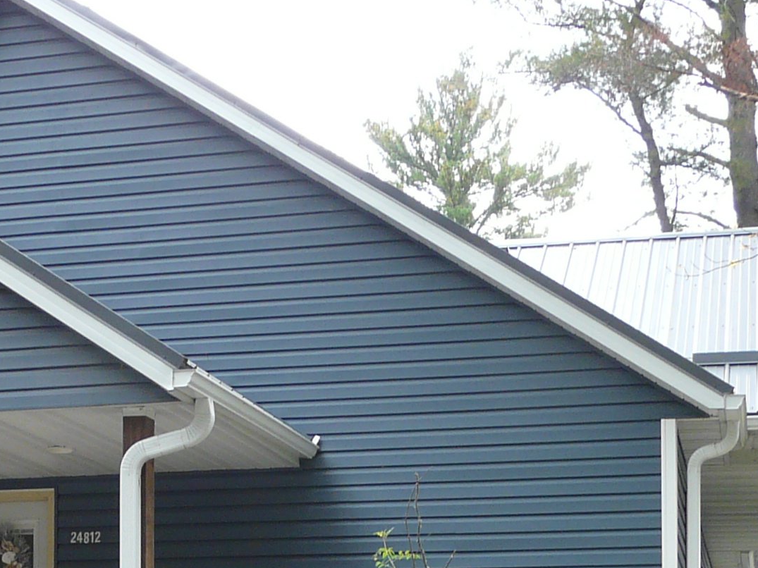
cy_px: 714
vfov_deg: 16.5
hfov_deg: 22.9
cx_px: 224
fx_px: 1861
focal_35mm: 85
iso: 100
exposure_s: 1/50
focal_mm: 4.6
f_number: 2.8
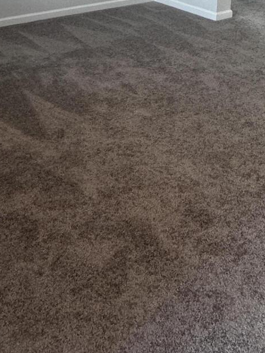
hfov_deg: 32.2
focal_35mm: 45
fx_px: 459
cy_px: -37
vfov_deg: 35.7
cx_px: 128
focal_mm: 2.22
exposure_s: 1/120
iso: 200
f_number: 2.2
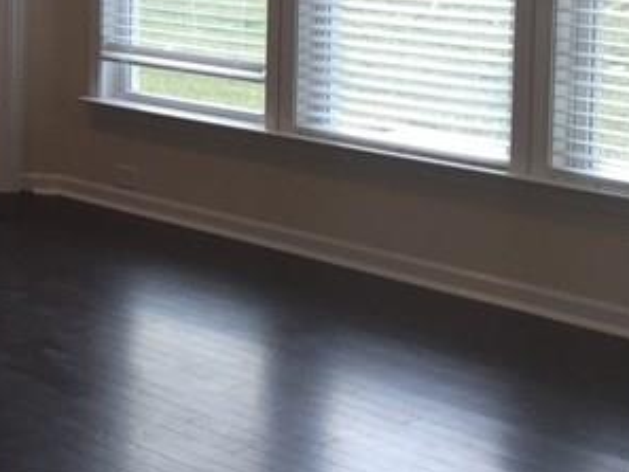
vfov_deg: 14.5
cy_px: -23
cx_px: -159
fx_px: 1818
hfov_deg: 18.4
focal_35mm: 100
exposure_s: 1/40
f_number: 2.2
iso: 40
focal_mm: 4.15
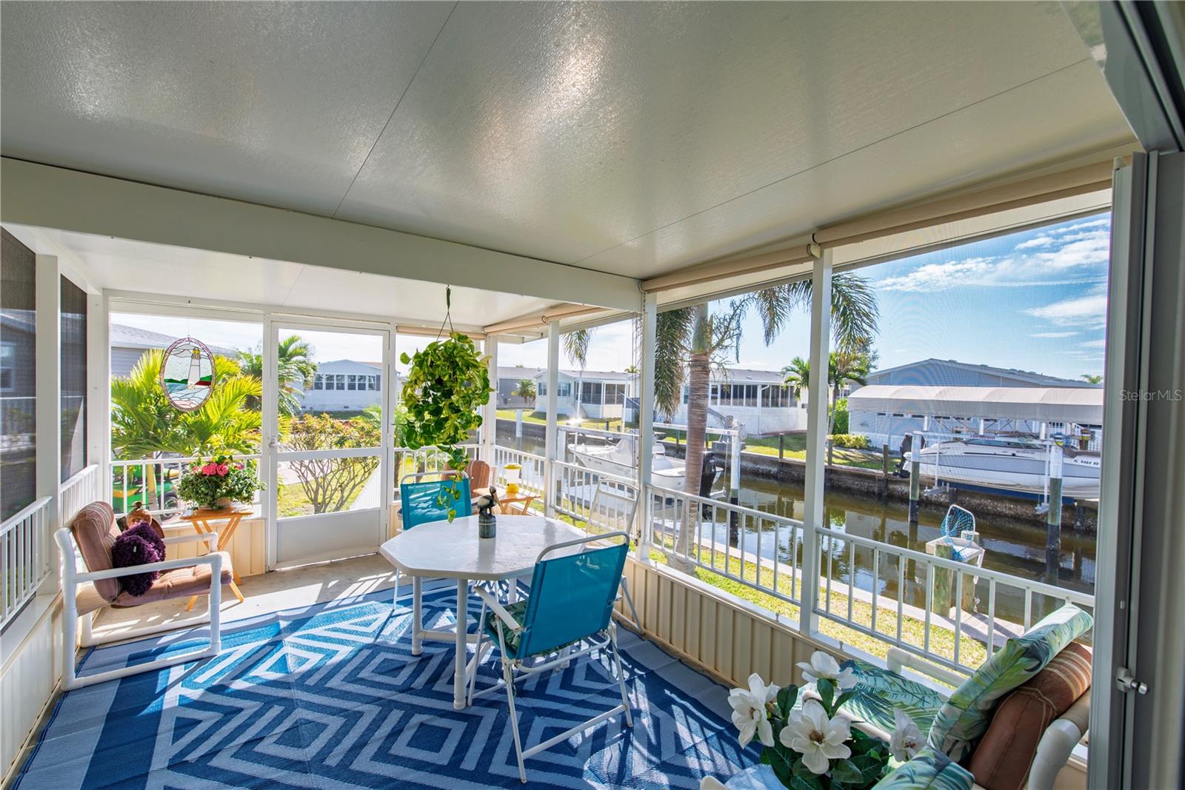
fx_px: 494
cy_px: 395
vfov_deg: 77.3
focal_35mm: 15
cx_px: 592
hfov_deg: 100.4
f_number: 6.3
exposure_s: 1/160
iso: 100
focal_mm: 15
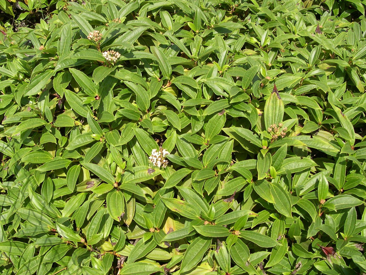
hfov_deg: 47.9
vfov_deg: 36.8
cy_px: 137
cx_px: 184
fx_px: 412
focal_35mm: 39
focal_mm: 8
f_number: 7.6
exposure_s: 1/132
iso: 100
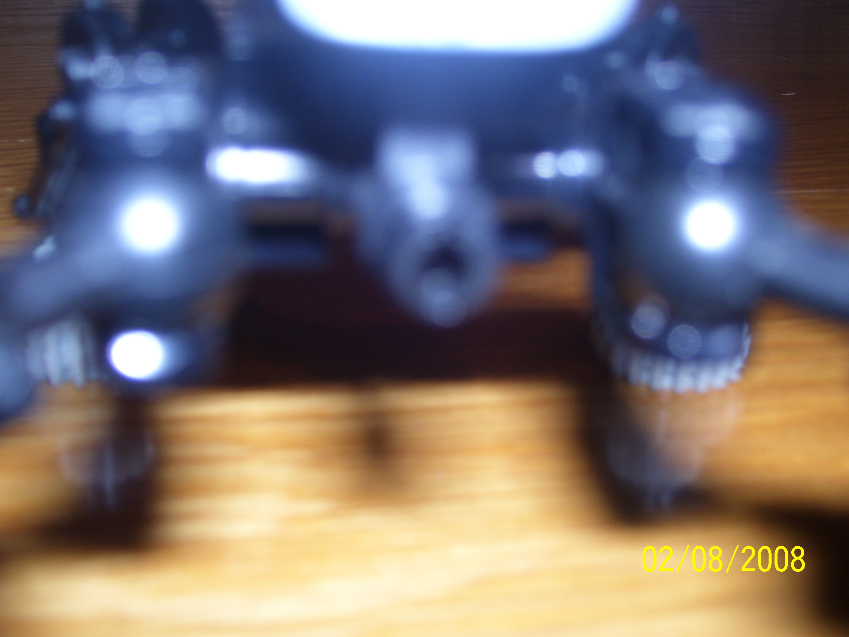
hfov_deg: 41.2
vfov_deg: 31.5
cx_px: 424
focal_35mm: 46
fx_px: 1128
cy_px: 318
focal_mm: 7.6
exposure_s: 1/60
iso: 80
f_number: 3
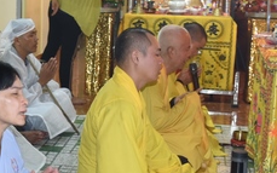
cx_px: 22
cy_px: 87
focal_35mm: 87
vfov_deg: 15.0
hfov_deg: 23.1
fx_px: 657
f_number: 4.5
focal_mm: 30
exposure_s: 1/25
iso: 800
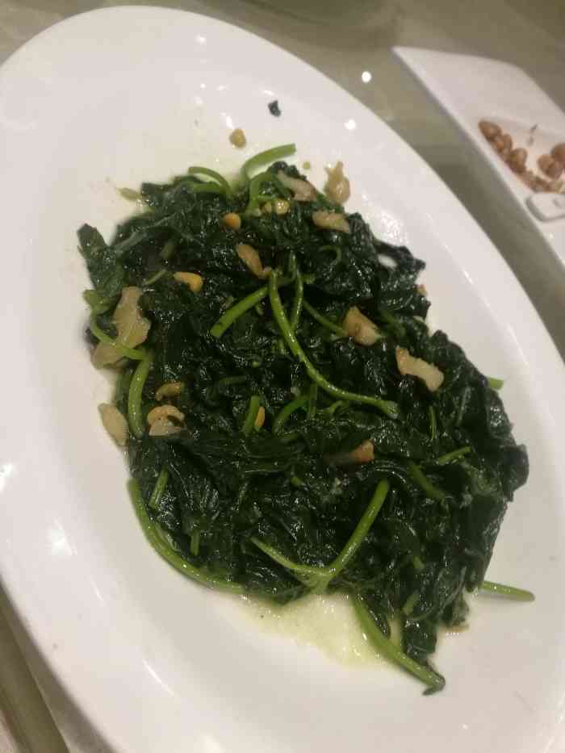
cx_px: 282
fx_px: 587
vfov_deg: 65.3
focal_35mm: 27
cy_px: 376
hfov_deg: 51.4
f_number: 2.2
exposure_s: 1/33.3
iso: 320
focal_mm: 4.5
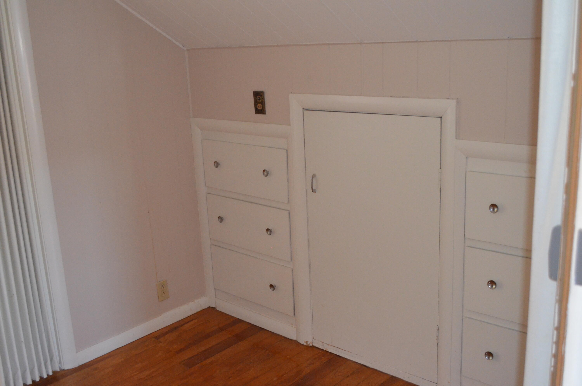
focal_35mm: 39
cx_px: 291
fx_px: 629
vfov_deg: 34.1
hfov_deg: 49.6
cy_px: 193
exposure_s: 1/60
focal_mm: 26
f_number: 4.2
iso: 3200
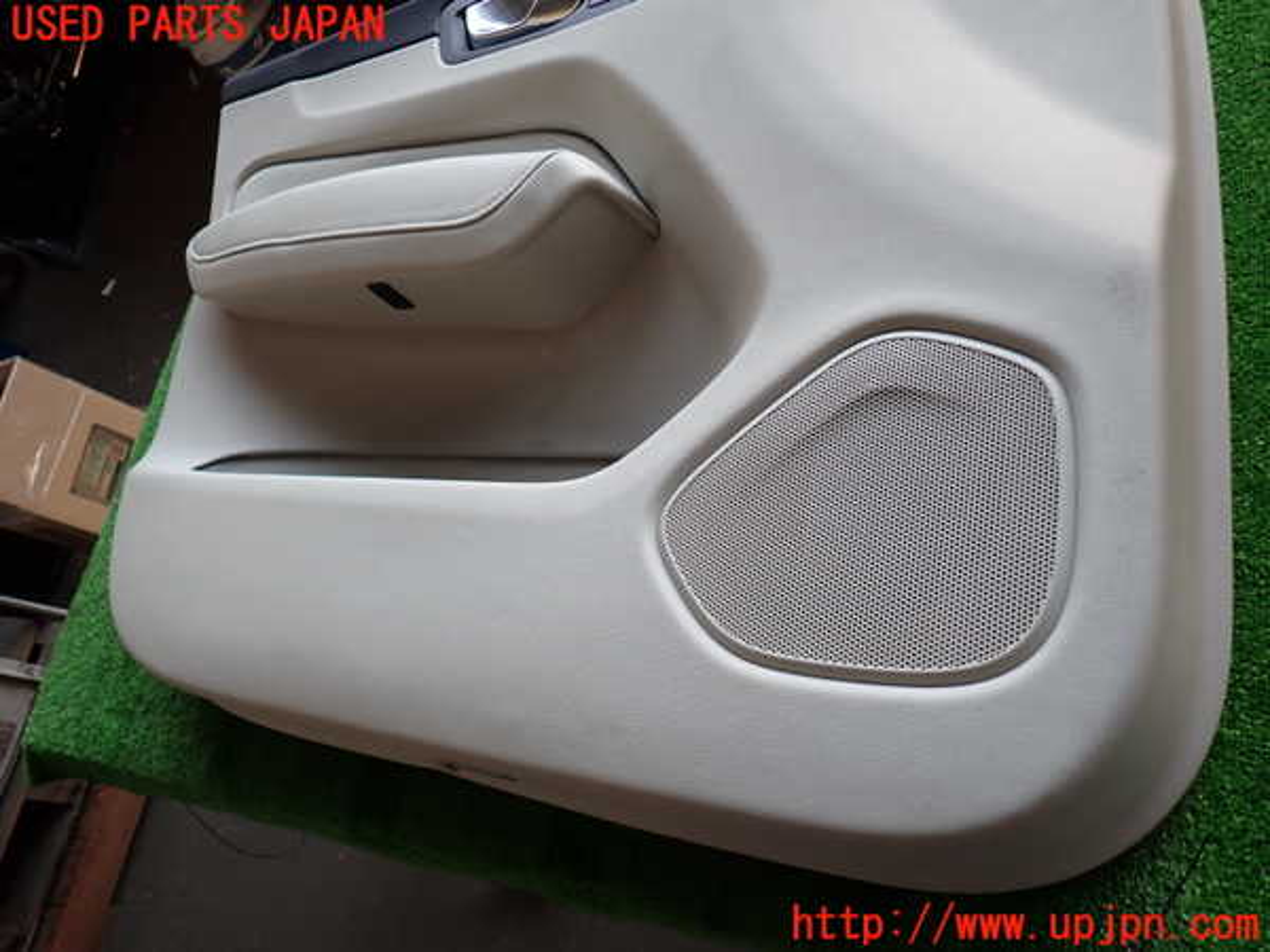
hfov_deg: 69.4
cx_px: 635
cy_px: 476
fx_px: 917
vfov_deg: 54.9
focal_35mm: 25
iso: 160
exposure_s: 1/60
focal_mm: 4.5
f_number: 2
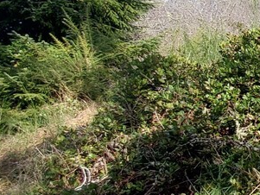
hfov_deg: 20.5
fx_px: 518
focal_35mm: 69
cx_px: 460
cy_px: 75
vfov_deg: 21.3
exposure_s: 1/475
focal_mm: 1.8
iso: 50
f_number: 2.2
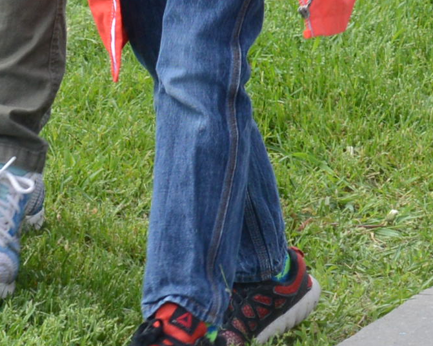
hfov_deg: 3.9
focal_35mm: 492
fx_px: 6306
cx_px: 801
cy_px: -427
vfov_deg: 3.1
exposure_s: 1/320
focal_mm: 78
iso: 1000
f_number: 9
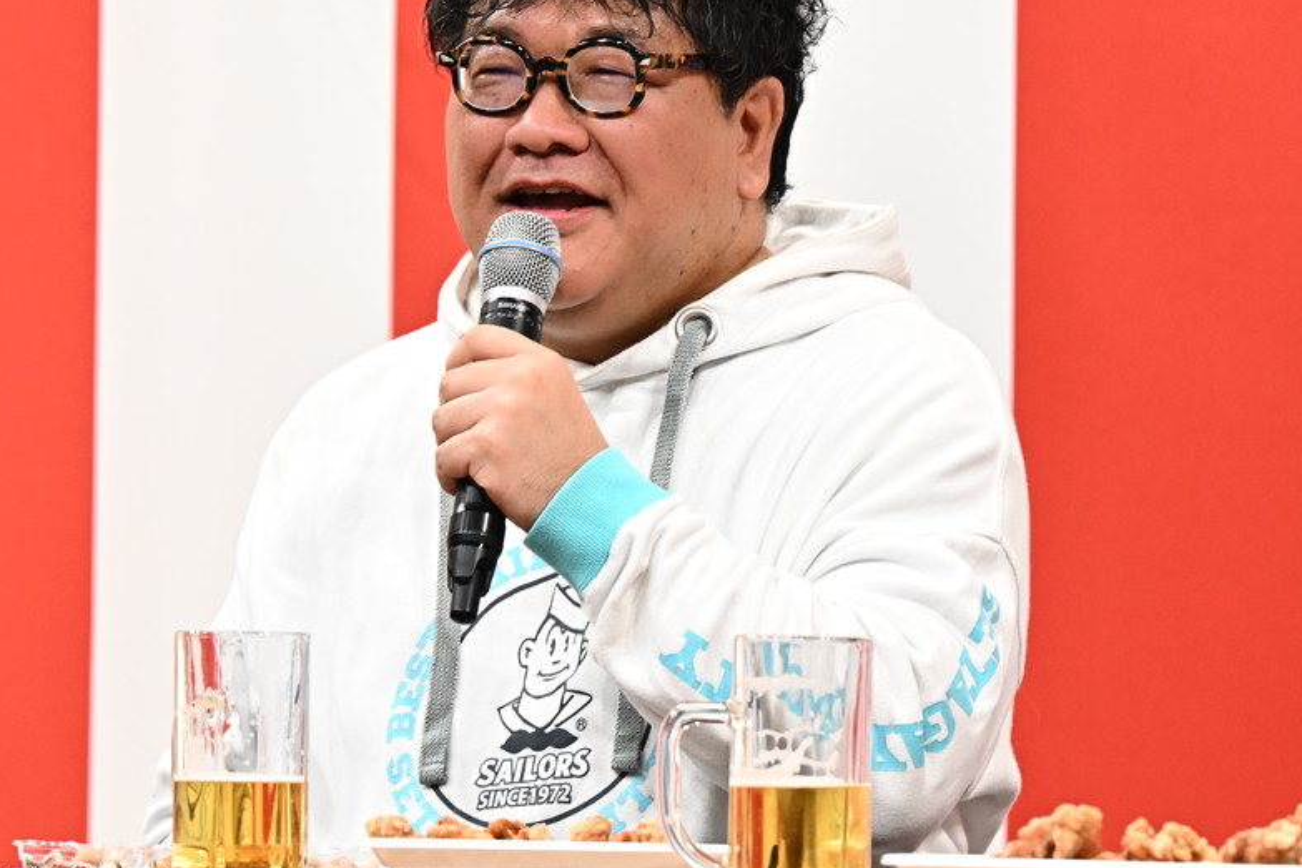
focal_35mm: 383
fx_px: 13851
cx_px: 577
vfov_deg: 3.6
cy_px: 390
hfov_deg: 5.4
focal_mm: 200
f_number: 6.3
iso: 2000
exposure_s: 1/125
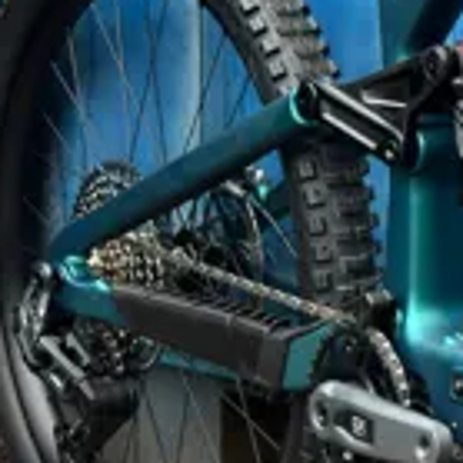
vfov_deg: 14.3
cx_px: 1143
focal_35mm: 122
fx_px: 1846
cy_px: 180
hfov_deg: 11.5
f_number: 1.78
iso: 125
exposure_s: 1/120
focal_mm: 6.86
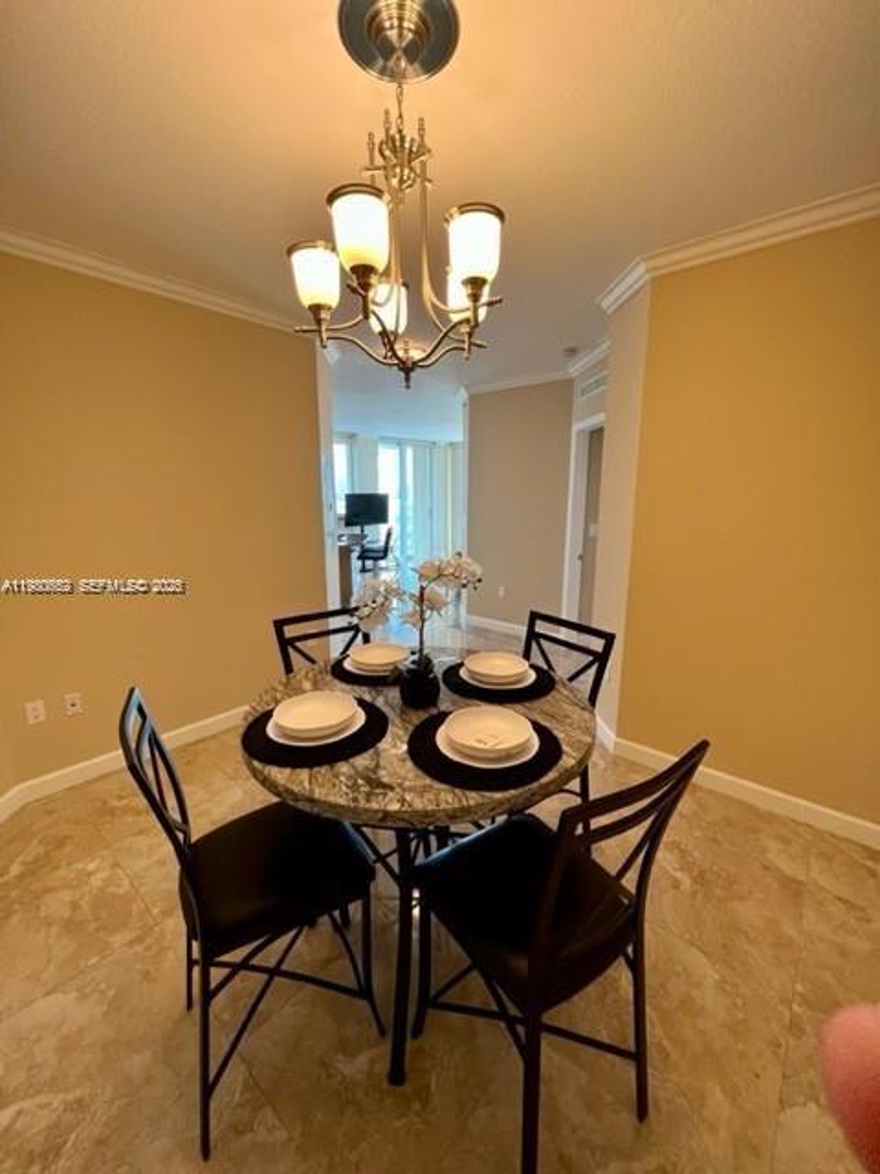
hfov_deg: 89.9
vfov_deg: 106.2
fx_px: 441
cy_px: 587
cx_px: 440
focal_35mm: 13
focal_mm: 1.57
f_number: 1.8
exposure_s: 1/120
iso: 160
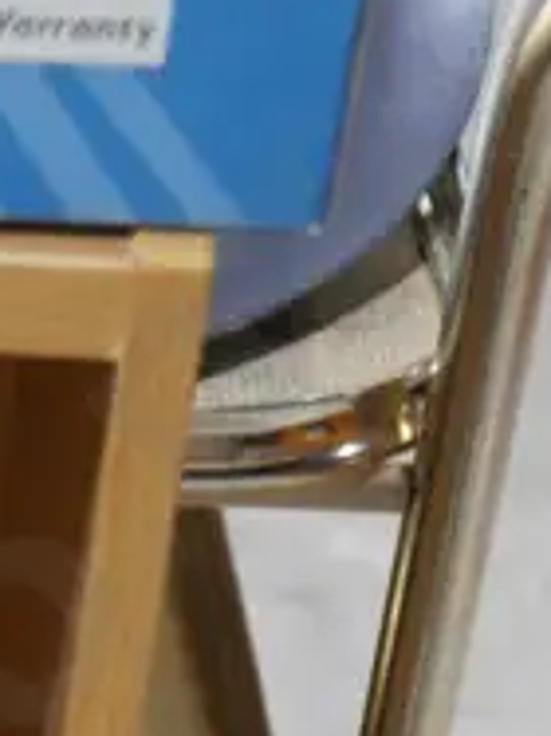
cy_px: 1795
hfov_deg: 6.1
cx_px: -856
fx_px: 4887
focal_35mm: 230
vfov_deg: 7.9
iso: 400
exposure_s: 1/60
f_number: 4.6
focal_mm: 21
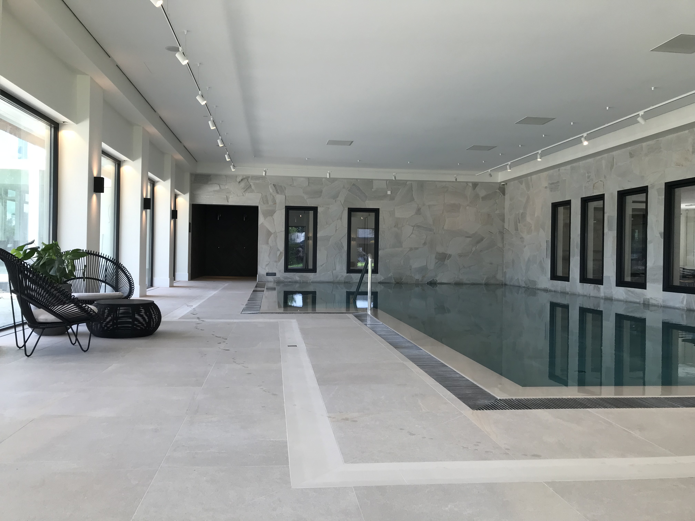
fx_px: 562
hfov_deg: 63.4
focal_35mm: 28
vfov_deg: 49.7
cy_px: 260
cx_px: 348
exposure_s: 1/100
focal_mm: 3.99
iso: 25
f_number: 1.8
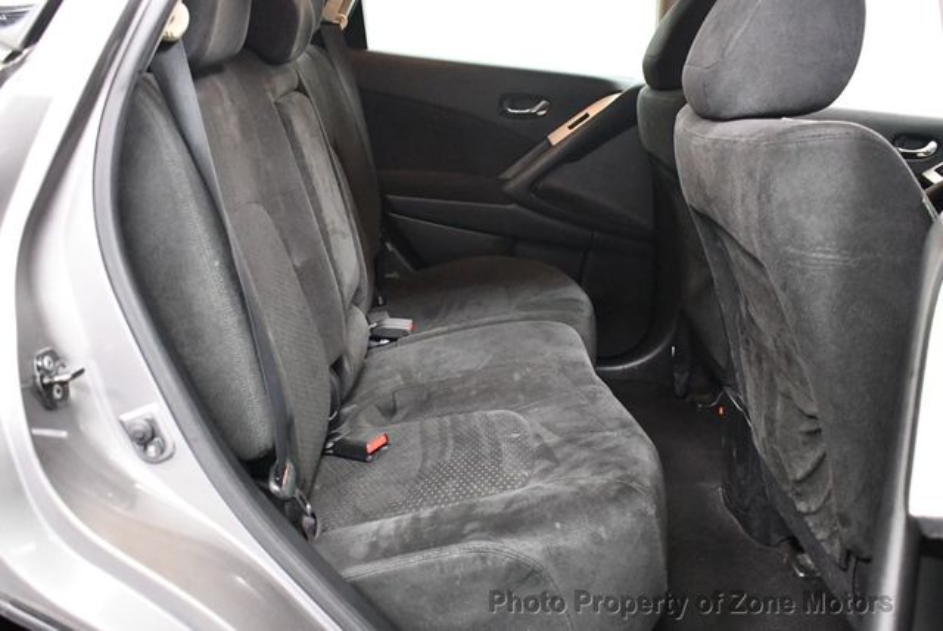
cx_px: 472
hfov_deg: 53.1
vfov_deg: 36.9
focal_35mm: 36
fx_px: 944
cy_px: 316
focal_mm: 18
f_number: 3.5
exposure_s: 1/60
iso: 6400
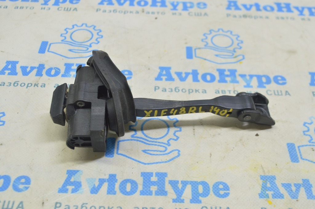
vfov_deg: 28.9
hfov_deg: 42.4
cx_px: 158
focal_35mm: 46
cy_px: 104
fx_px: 407
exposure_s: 1/20
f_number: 5.6
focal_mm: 31
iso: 400
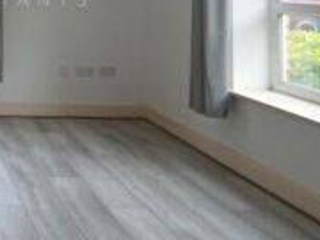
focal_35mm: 56
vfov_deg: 24.3
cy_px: -28
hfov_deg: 28.2
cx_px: -98
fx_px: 518
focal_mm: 10
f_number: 4
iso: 400
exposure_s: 1/100
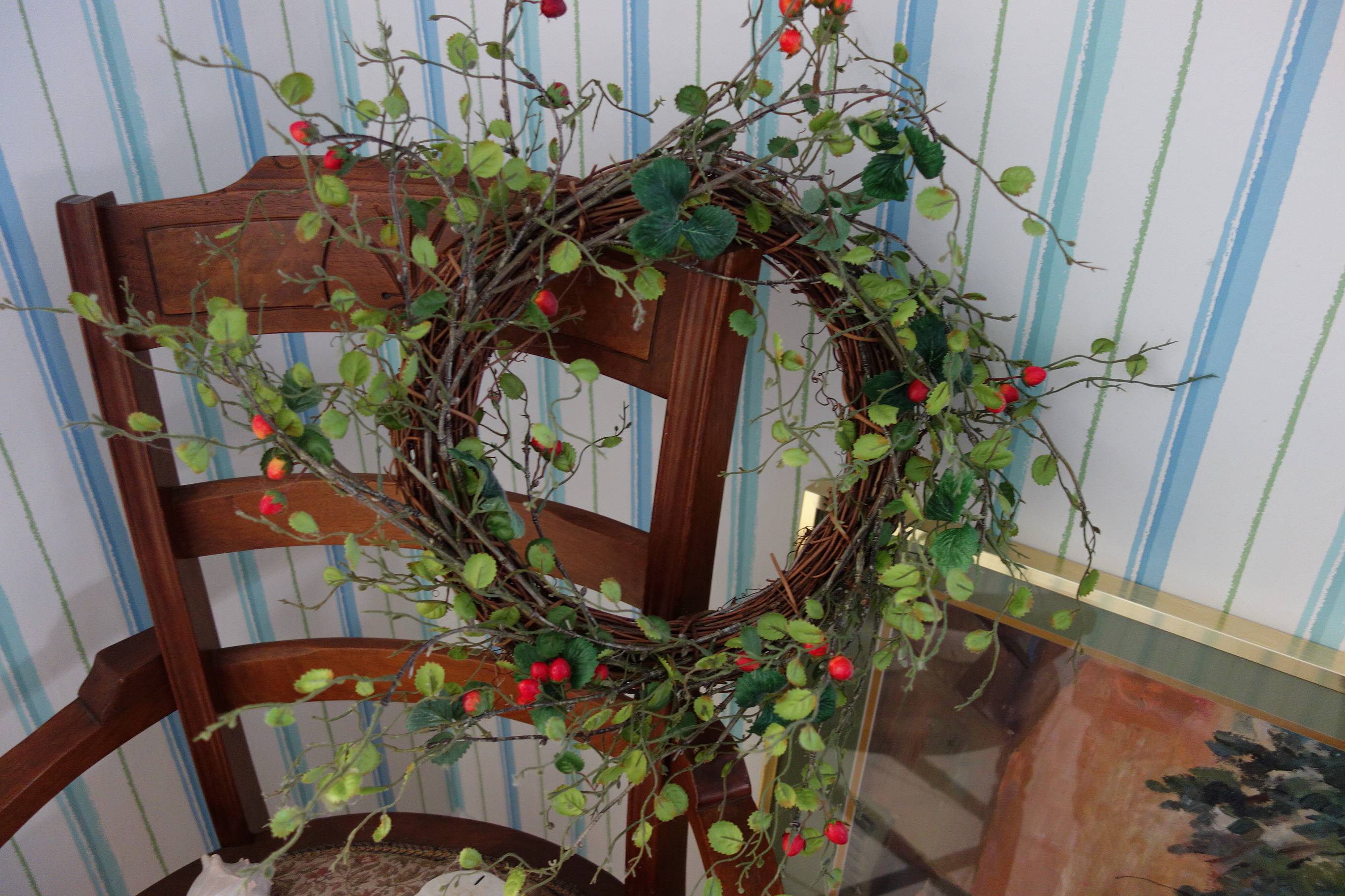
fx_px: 1046
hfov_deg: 65.5
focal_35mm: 28
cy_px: 448
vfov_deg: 46.4
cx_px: 672
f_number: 1.8
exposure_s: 1/30
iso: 400
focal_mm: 10.4
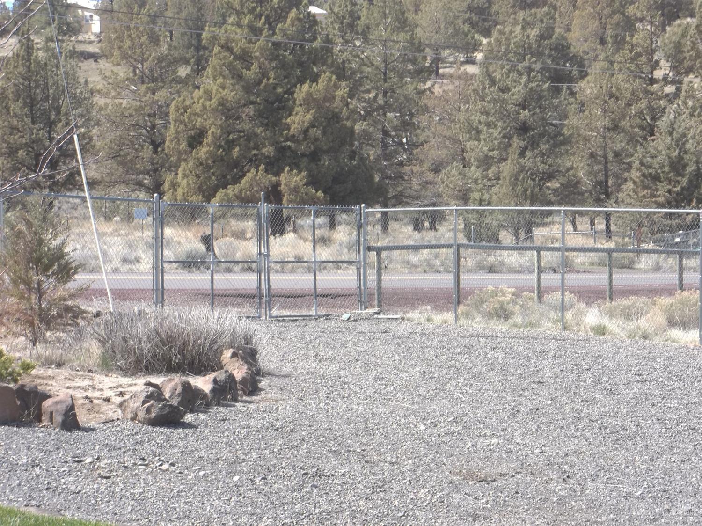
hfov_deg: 16.8
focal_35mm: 117
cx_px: 351
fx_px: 2372
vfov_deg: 12.7
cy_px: 263
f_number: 5.1
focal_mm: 21
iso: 80
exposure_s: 1/160
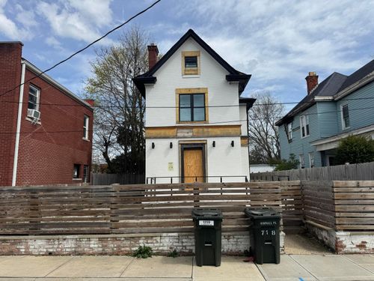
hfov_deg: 71.6
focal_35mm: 24
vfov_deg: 56.8
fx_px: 259
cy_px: 140
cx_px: 187
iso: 80
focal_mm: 6.76
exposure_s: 1/6410
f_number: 1.78
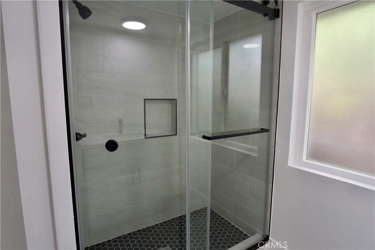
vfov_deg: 67.4
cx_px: 188
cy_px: 125
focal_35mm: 18
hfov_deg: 90.0
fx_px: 188
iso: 4000
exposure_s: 1/80
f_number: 10
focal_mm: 12
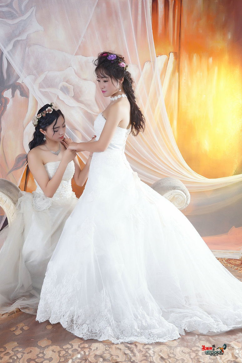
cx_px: 120
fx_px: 625
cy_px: 184
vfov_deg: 32.4
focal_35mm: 62
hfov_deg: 21.9
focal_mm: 60
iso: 100
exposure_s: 1/125
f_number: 10
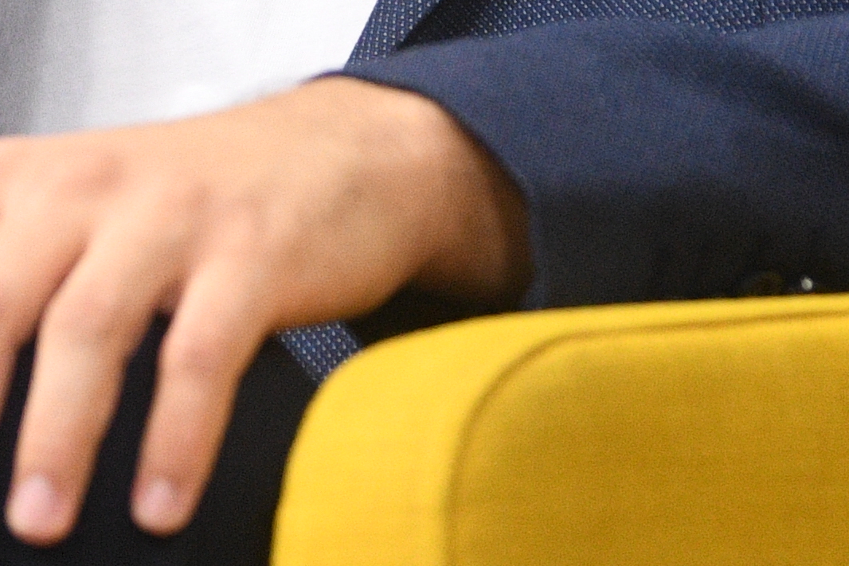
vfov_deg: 1.4
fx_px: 23750
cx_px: 115
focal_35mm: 1007
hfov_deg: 2.0
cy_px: -414
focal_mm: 130
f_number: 2.8
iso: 1600
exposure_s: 1/500
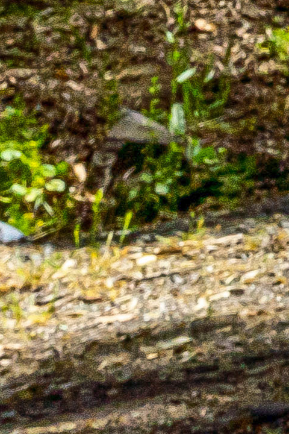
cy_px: -564
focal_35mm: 172
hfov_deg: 5.0
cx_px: 1750
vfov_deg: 10.5
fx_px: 2071
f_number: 11
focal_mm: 21
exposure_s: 1/500
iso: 320
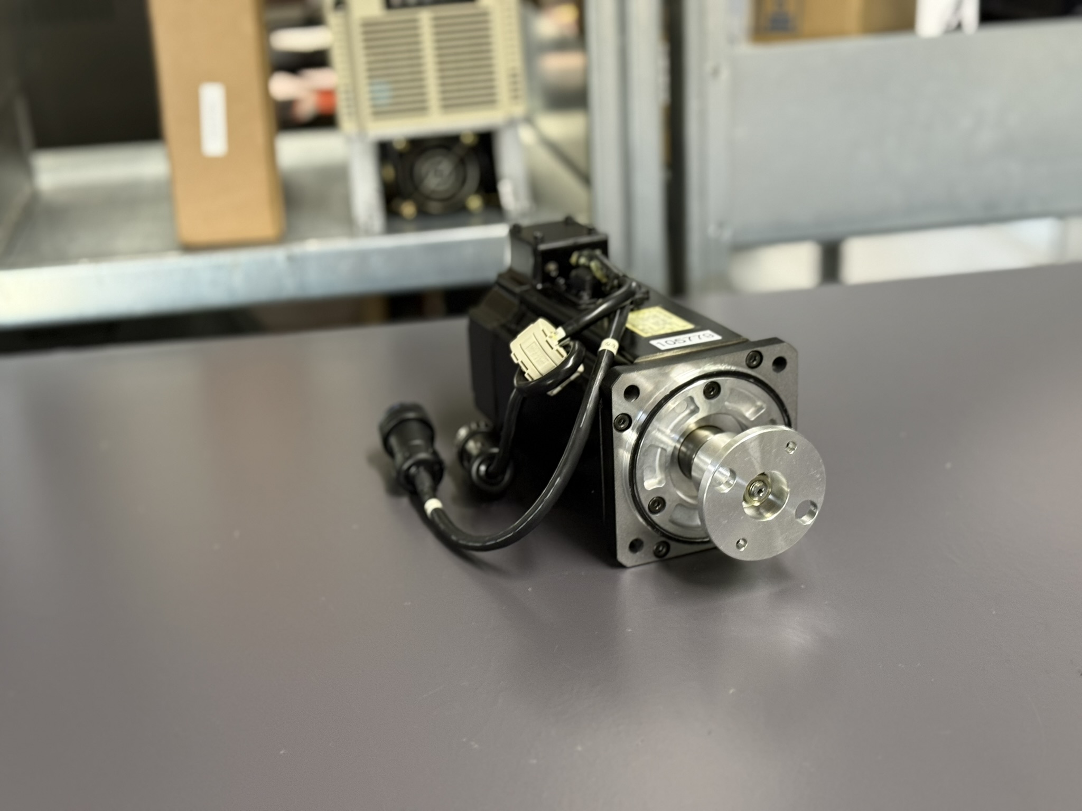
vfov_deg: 30.3
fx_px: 1500
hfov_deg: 39.7
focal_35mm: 48
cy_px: 406
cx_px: 541
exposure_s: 1/33
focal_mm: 6.76
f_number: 1.78
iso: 200
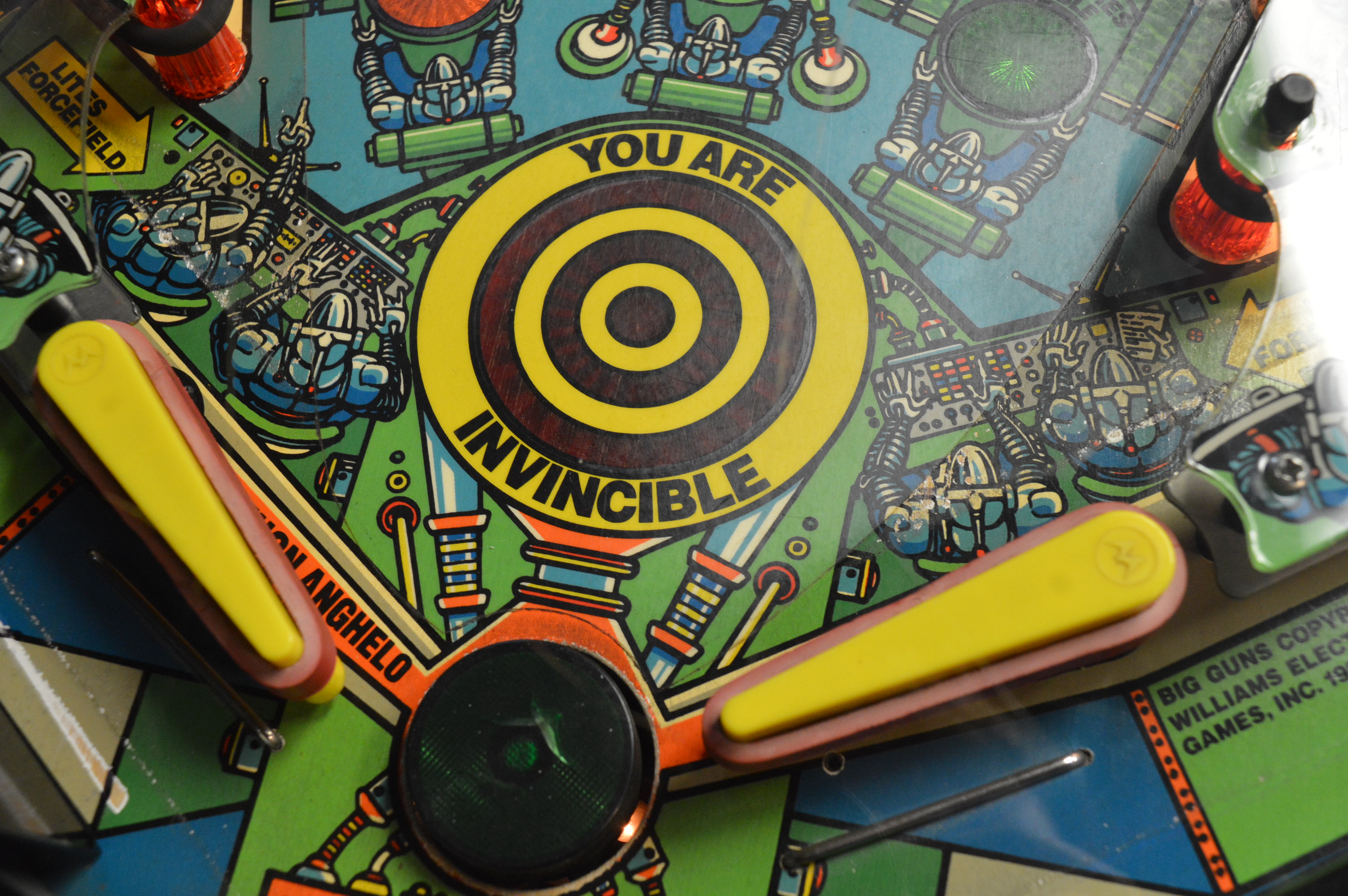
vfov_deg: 35.4
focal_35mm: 38
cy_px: 448
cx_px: 674
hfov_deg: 51.3
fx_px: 1403
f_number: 5.6
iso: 1600
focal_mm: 25
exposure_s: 1/50
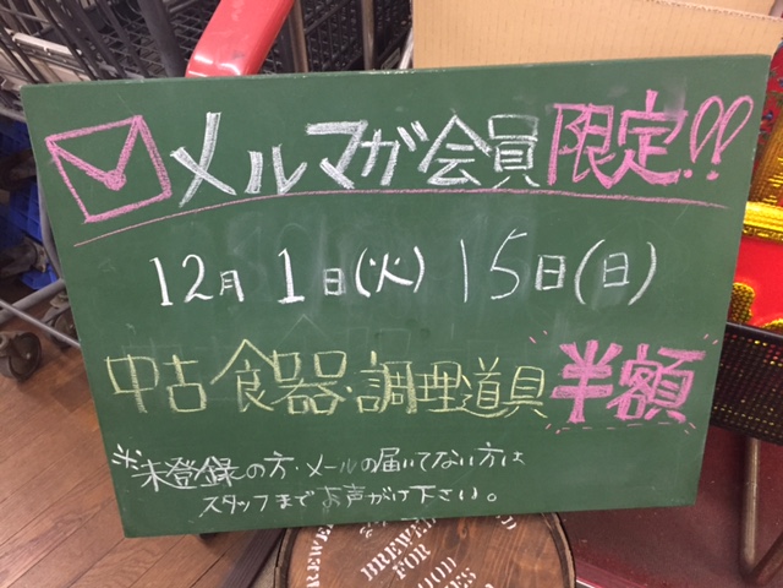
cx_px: 392
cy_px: 294
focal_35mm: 29
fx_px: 656
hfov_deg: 61.7
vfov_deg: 48.2
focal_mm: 4.15
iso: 200
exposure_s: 1/30
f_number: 2.2
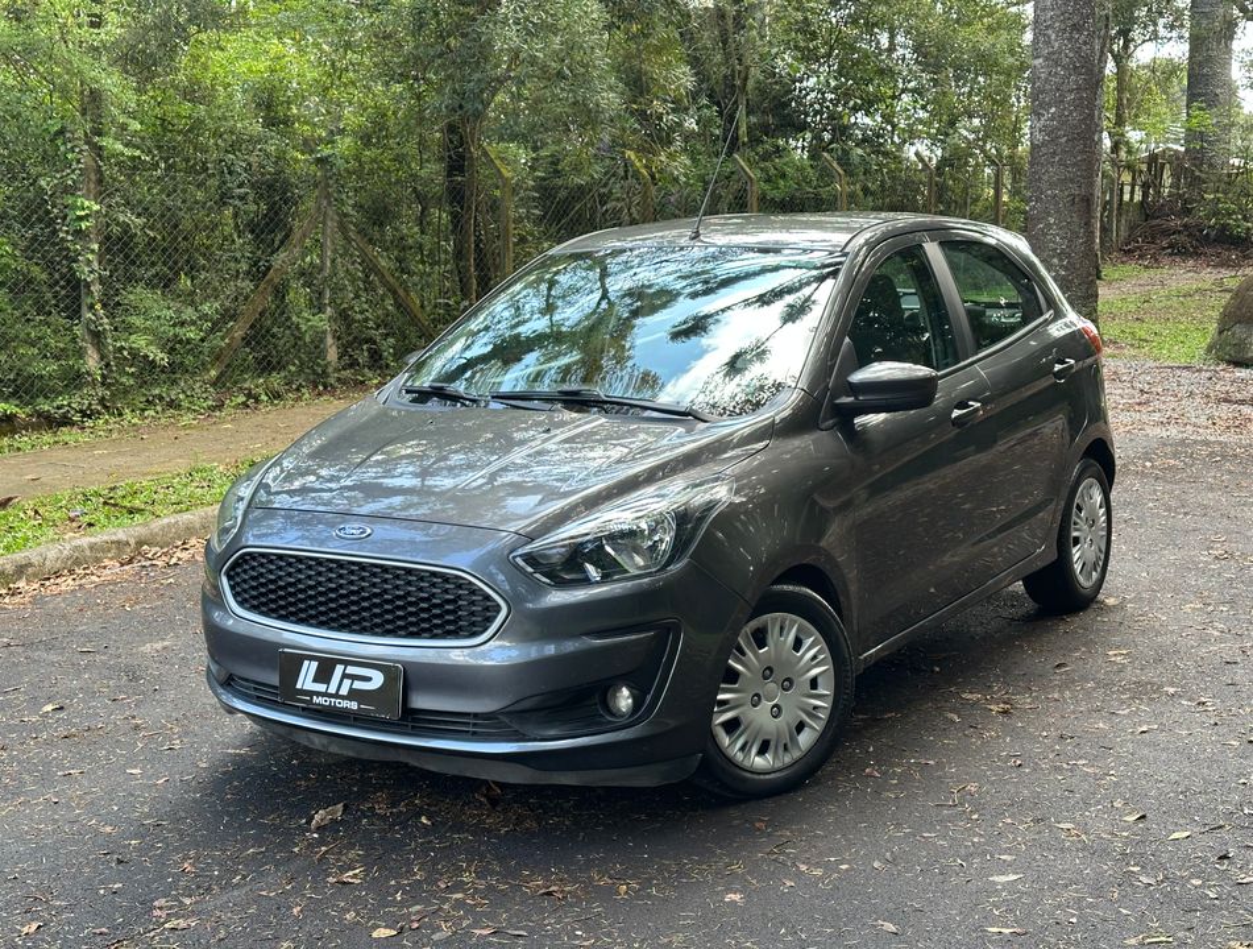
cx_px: 626
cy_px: 474
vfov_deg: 30.4
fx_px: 1743
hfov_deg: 39.5
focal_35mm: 48
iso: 50
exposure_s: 1/121
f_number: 1.78
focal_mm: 6.86
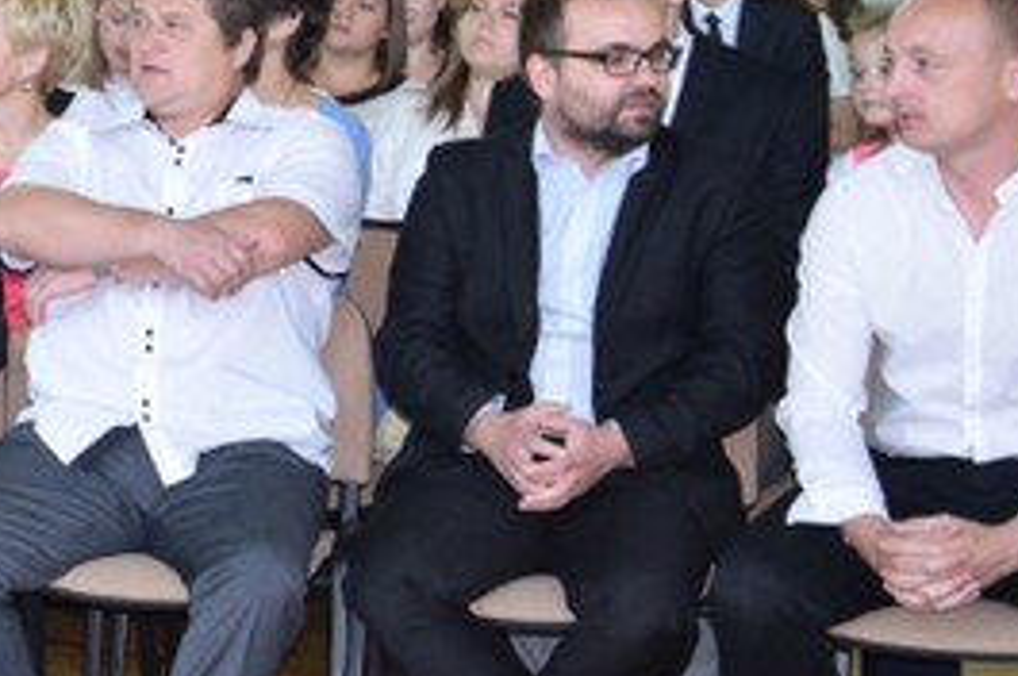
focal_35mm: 174
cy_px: 198
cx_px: -799
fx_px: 4914
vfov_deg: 7.9
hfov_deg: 11.1
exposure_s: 1/100
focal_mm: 32
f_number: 5
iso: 800
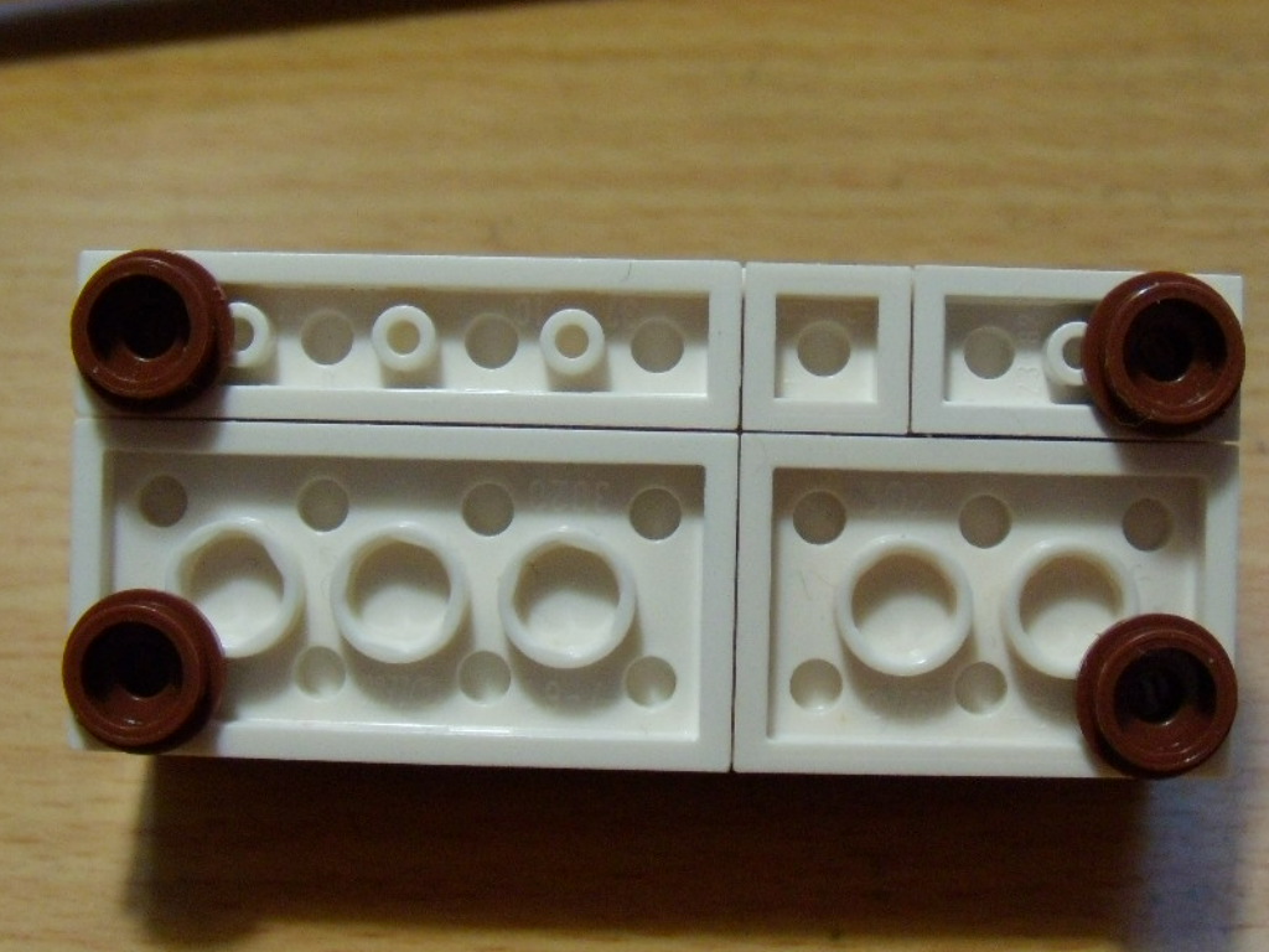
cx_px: 634
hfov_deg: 51.4
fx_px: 1320
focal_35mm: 36
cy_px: 476
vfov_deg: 39.7
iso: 320
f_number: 3.6
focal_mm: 6.4
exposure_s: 1/60
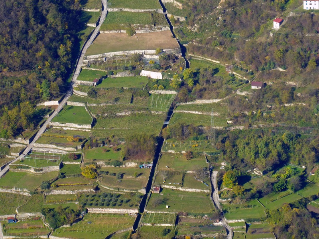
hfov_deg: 5.7
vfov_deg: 4.3
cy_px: 120
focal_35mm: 347
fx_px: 3198
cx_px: 160
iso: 160
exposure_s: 1/320
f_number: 6
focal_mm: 62.1
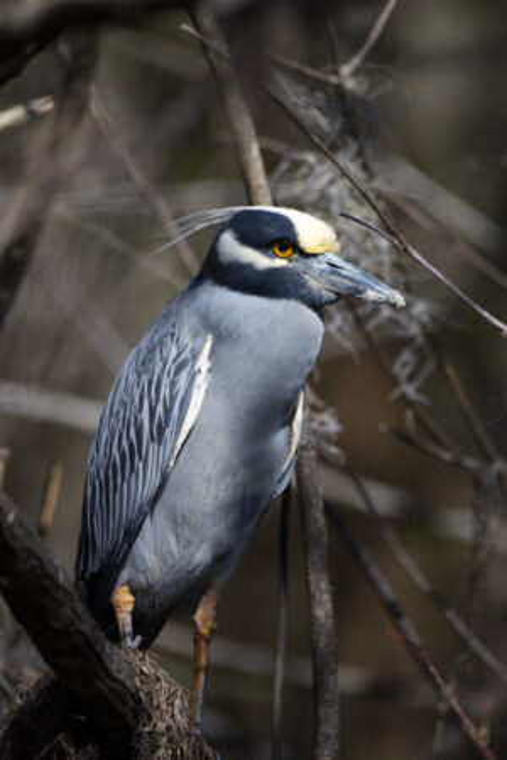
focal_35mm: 480
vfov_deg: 4.3
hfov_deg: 2.9
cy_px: 380
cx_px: 254
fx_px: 10139
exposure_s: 1/500
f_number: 6.3
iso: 110
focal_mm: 480
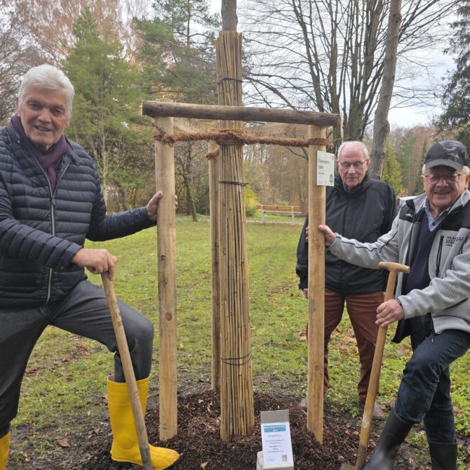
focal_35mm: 32
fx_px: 492
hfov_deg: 50.8
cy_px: 264
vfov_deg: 51.0
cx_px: 282
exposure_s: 1/359
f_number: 1.7
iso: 32
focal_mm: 6.3
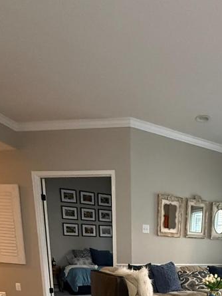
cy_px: 337
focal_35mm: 34
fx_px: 291
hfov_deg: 40.6
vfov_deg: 41.2
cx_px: 168
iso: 800
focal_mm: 2.22
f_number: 2.2
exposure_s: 1/60
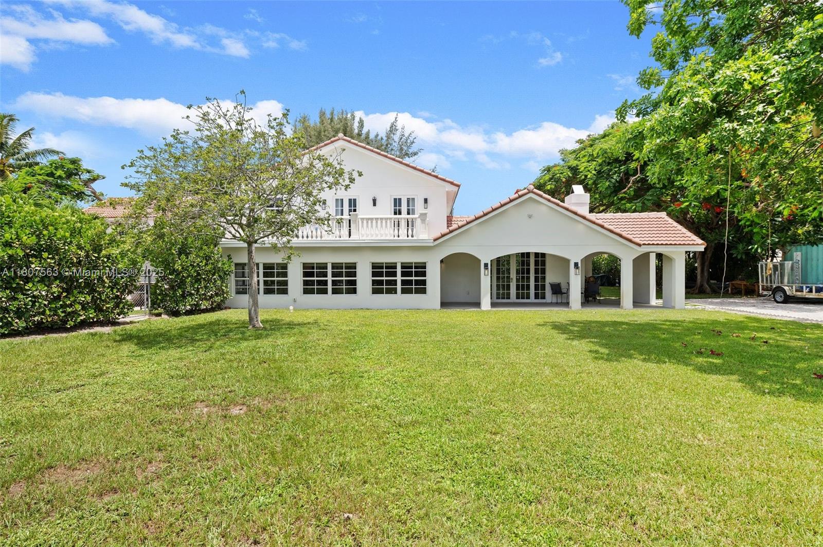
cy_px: 274
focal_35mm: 19
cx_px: 412
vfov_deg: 64.4
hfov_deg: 87.0
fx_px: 434
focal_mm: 19
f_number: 8
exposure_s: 1/320
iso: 200
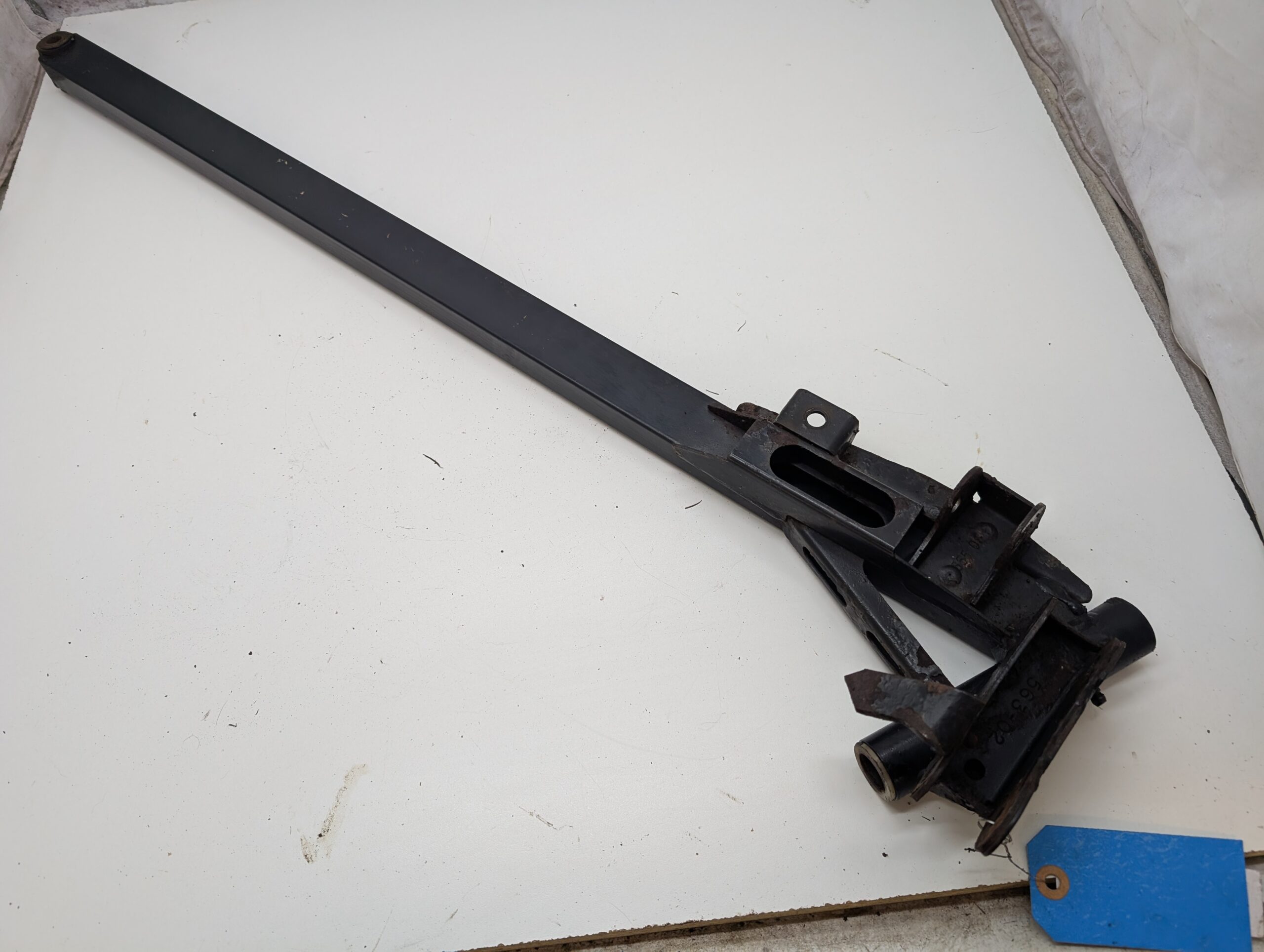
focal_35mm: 24
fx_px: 878
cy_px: 476
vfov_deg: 56.9
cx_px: 632
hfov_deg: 71.5
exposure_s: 1/53.2
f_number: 1.68
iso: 59
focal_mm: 6.9
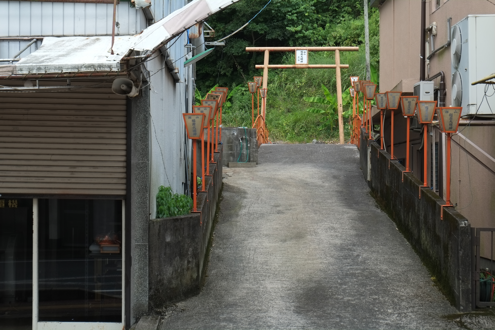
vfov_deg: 18.2
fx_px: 1031
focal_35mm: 75
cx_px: 248
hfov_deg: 27.0
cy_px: 165
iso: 200
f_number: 8
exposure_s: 1/120
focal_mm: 50
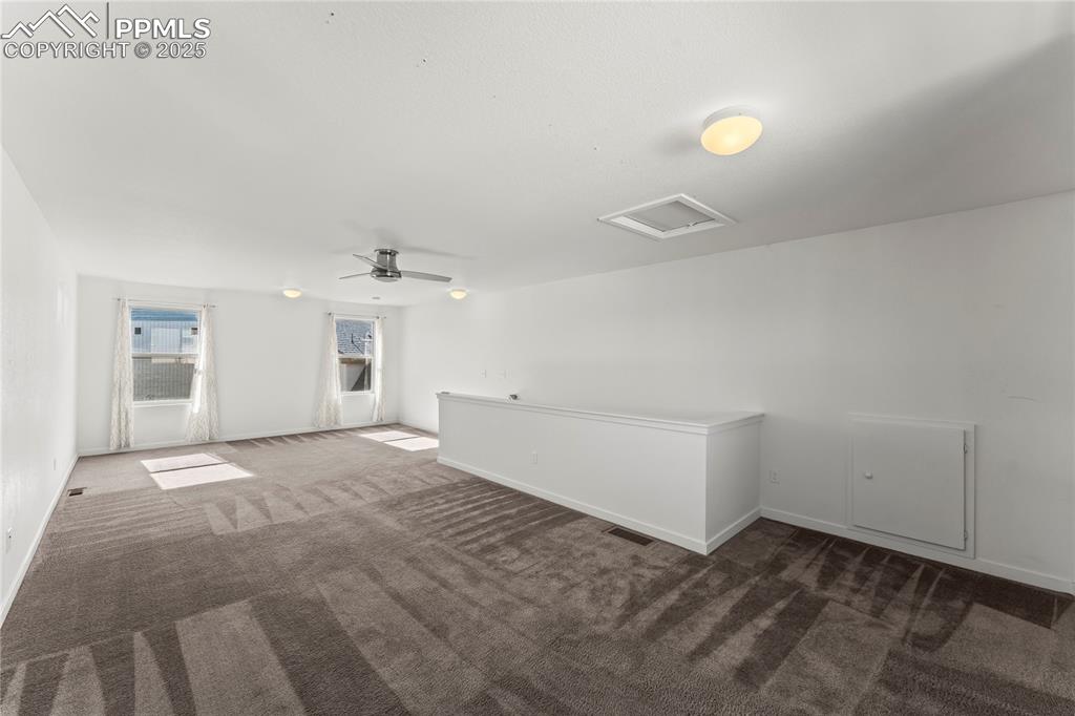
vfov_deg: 81.2
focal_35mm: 14
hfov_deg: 104.3
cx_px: 538
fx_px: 418
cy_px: 358
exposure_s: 1/10
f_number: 8
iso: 500
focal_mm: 14
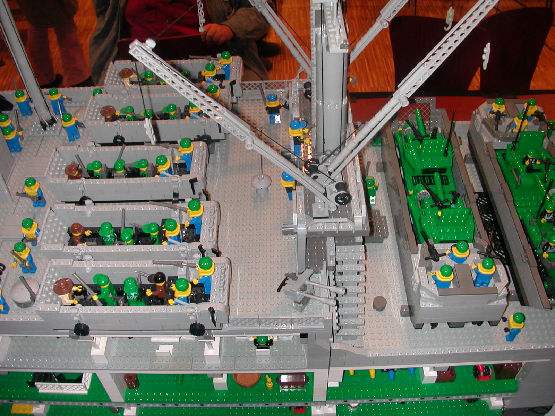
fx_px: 593
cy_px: 208
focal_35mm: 37
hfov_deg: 50.1
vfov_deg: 38.7
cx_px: 278
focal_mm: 5.6
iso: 100
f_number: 2.7
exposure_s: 1/59.9
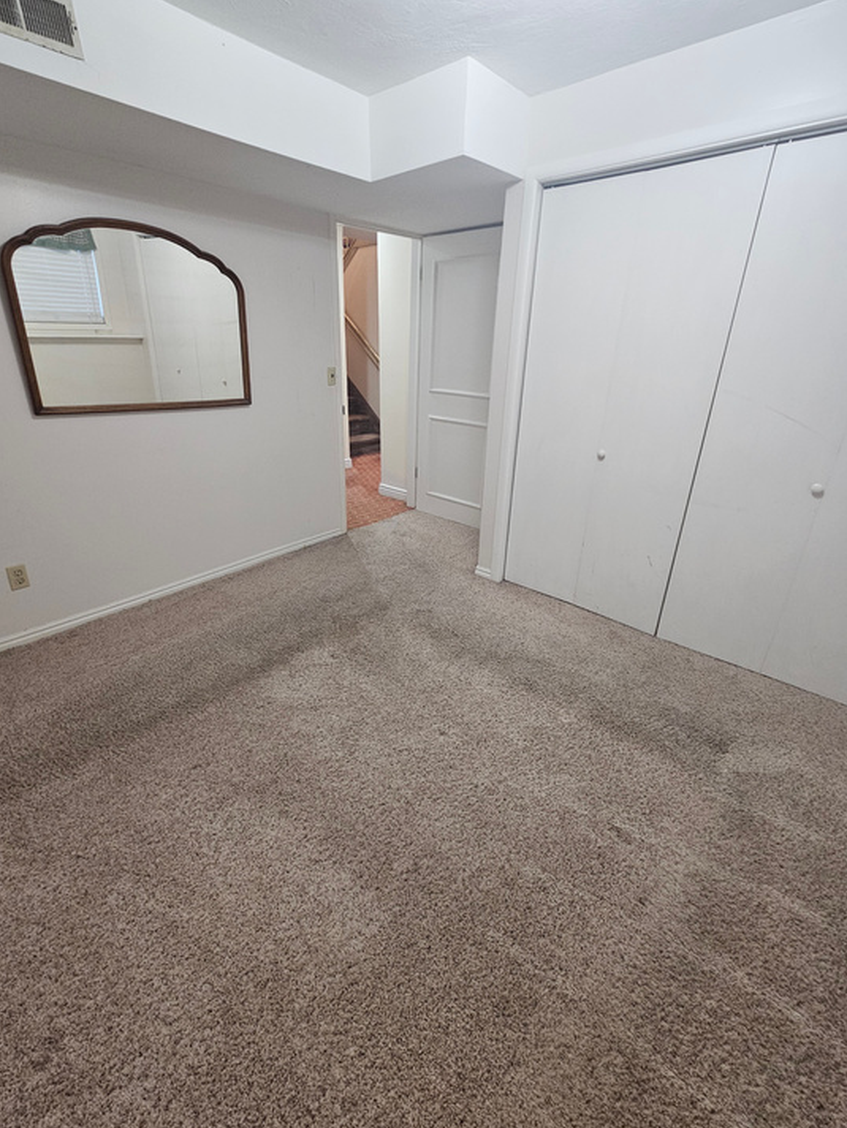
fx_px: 457
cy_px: 566
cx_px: 404
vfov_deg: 102.1
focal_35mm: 14
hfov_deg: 85.6
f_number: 2.2
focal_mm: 2.2
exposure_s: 1/60
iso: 400
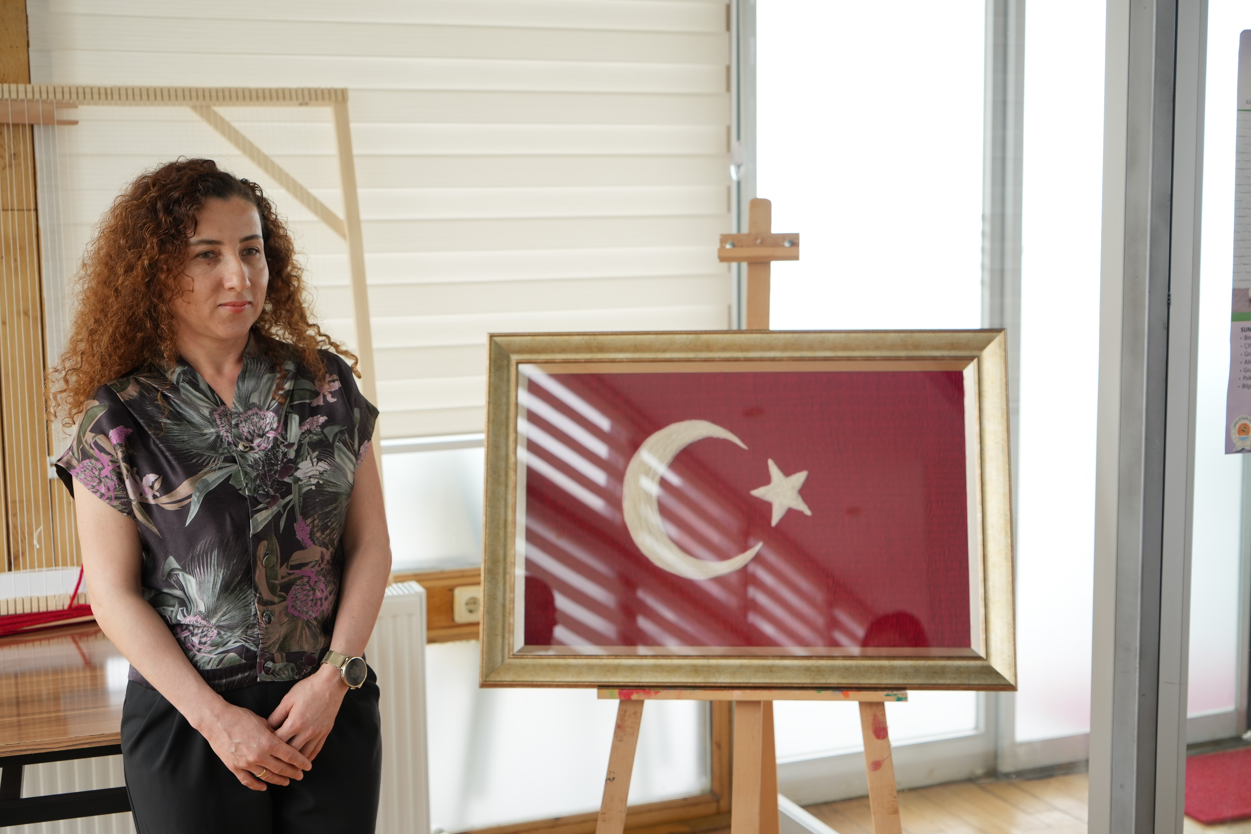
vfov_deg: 29.9
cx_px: 626
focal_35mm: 45
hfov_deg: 43.6
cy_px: 417
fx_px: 1564
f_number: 4
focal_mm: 45
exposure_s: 1/100
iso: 250
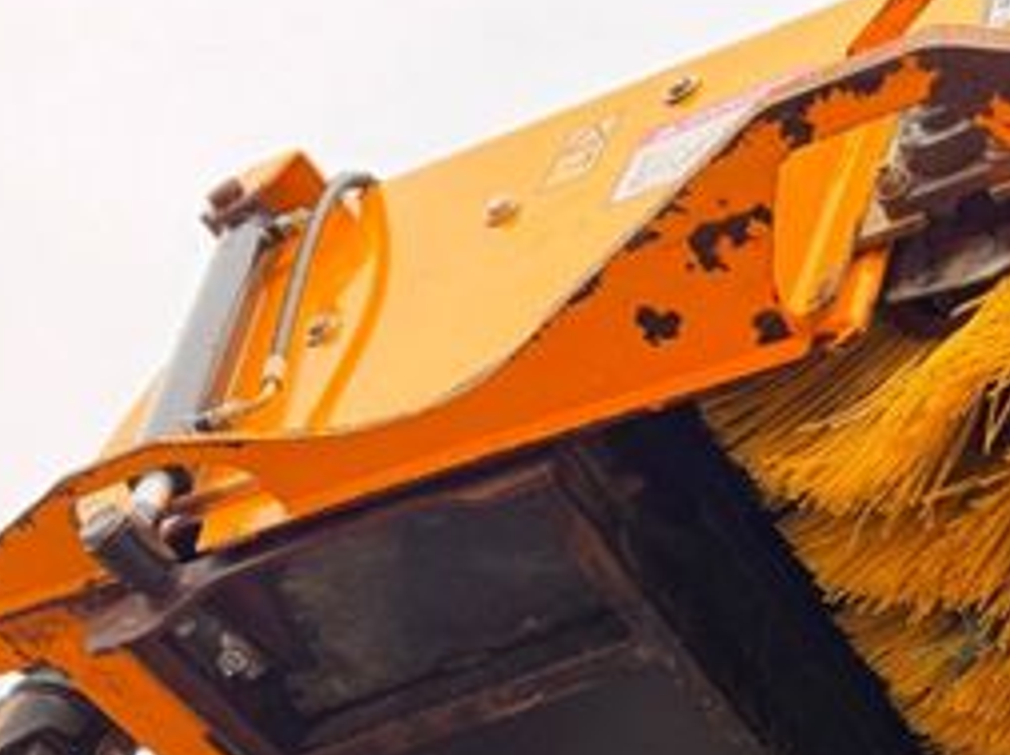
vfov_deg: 23.9
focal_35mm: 57
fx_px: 1661
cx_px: 1010
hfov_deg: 31.3
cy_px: 843
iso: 80
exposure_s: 1/245
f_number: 1.78
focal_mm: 6.76
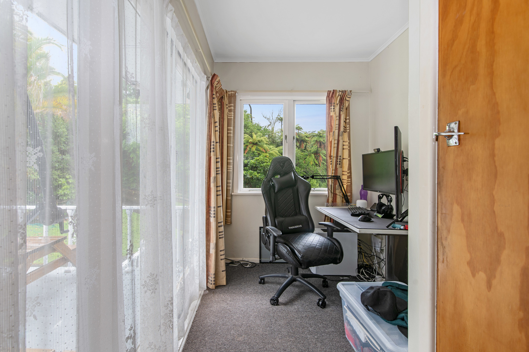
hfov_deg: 96.6
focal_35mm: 16
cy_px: 172
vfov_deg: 73.7
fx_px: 235
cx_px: 248
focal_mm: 15
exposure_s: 1/8
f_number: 7.1
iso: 100
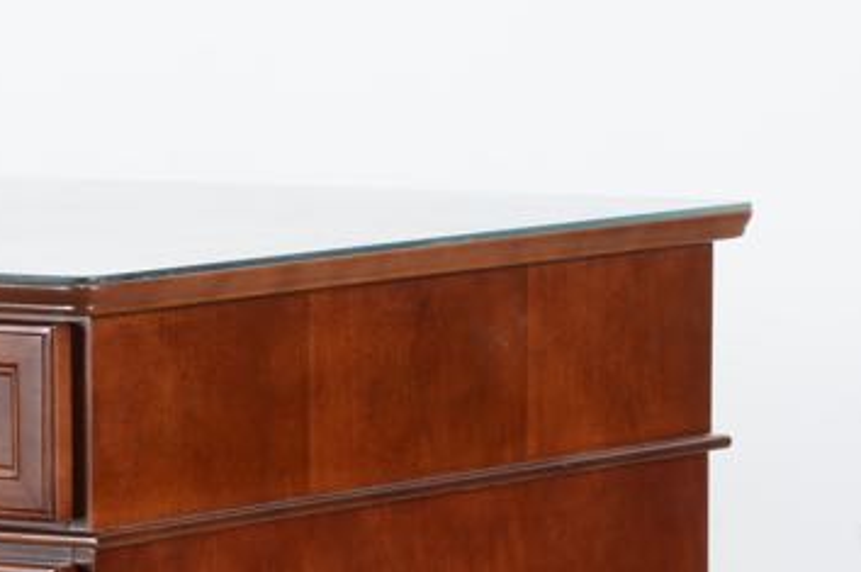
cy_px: 677
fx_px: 7762
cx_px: -620
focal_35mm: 325
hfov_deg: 6.2
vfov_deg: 4.2
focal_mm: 60
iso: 100
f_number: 8
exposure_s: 1/125
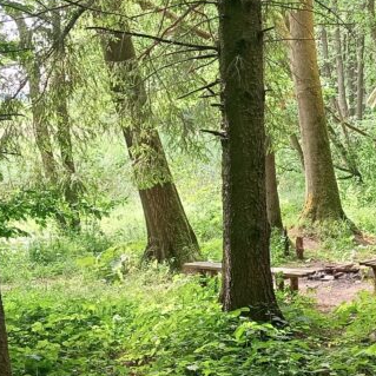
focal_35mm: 71
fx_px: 873
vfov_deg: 24.3
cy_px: 192
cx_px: 271
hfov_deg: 24.1
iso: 159
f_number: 1.8
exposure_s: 1/33.3
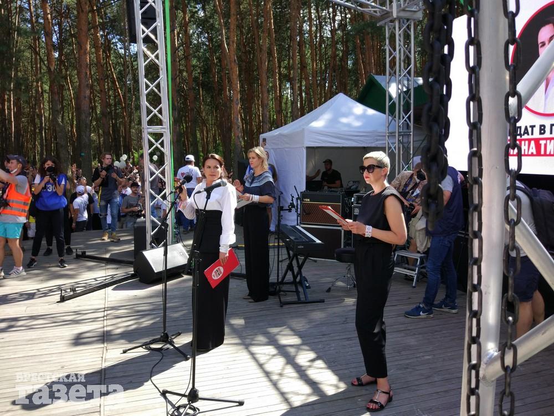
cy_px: 208
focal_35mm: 28
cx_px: 277
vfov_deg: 49.7
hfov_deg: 63.4
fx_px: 448
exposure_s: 1/342
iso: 100
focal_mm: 4.26
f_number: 2
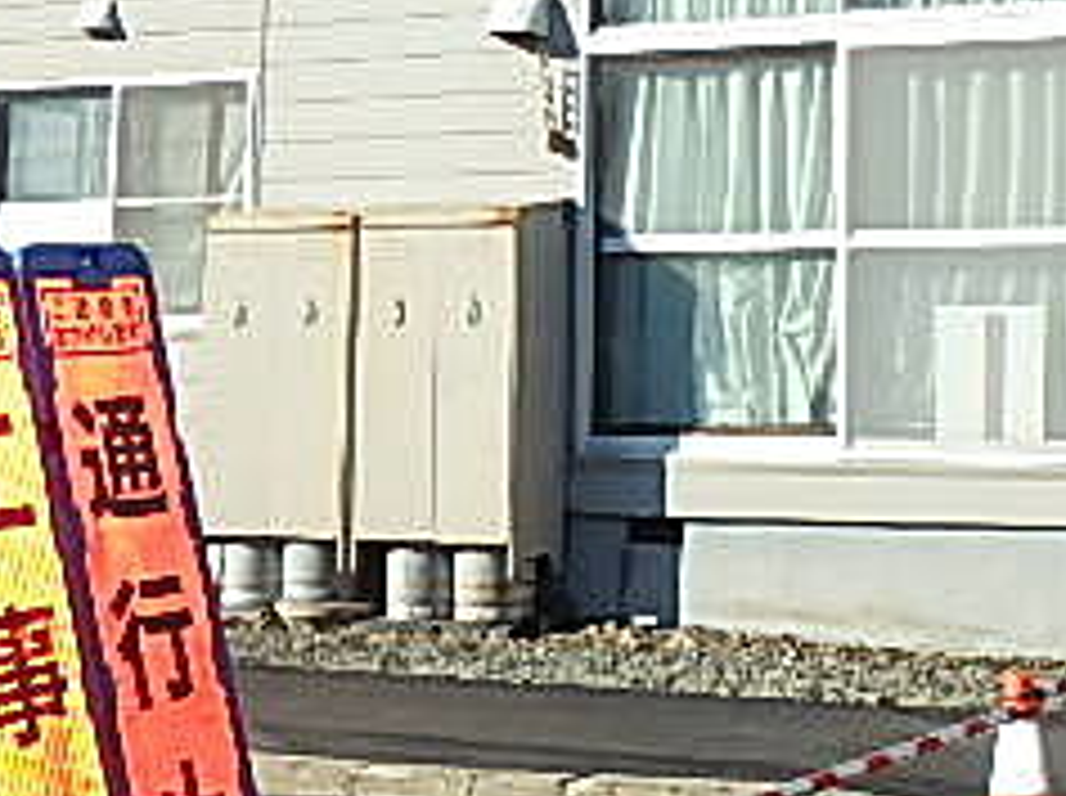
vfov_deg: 15.3
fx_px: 2829
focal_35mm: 92
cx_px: 873
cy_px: -202
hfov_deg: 21.1
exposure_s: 1/500
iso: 125
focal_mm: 6
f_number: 4.9
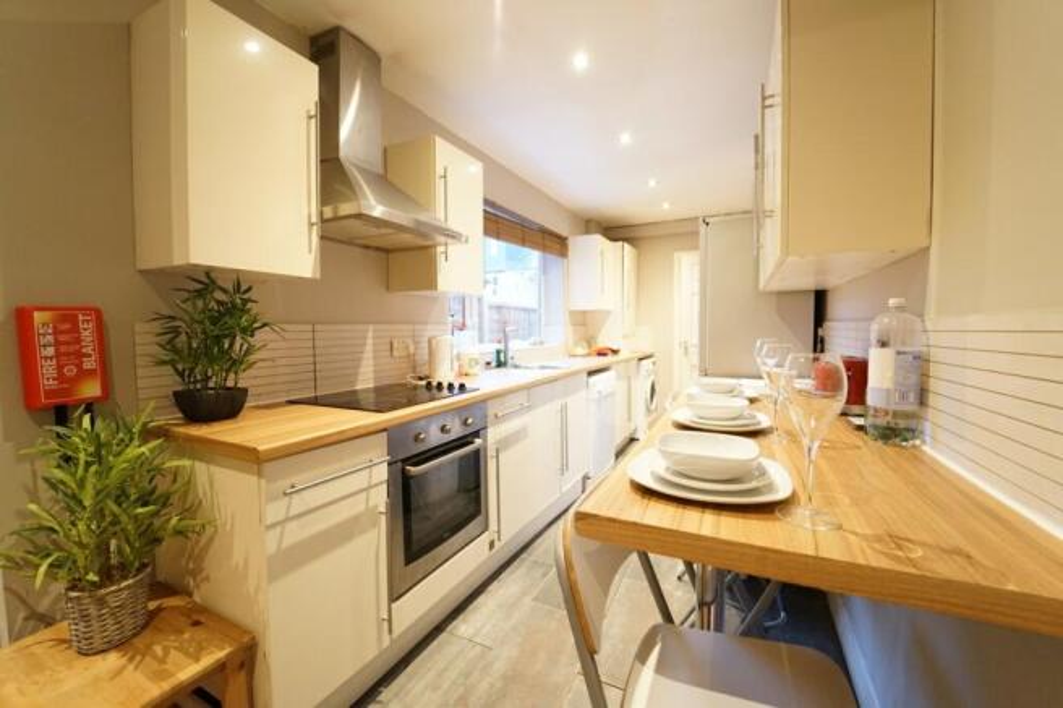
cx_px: 532
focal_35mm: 14
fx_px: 413
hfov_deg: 104.3
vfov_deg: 81.2
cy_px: 354
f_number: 4.5
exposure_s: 1/25
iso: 5000
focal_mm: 14
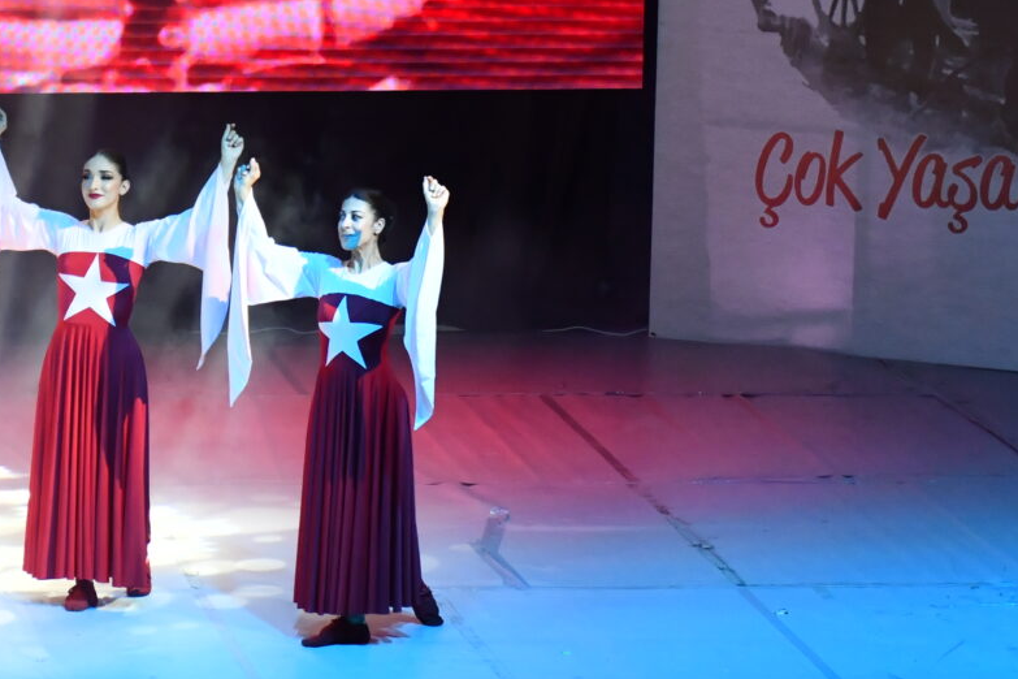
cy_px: 45
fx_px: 6475
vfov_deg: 6.0
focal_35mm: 229
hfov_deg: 8.9
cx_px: -196
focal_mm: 70
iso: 1250
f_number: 2.8
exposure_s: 1/200
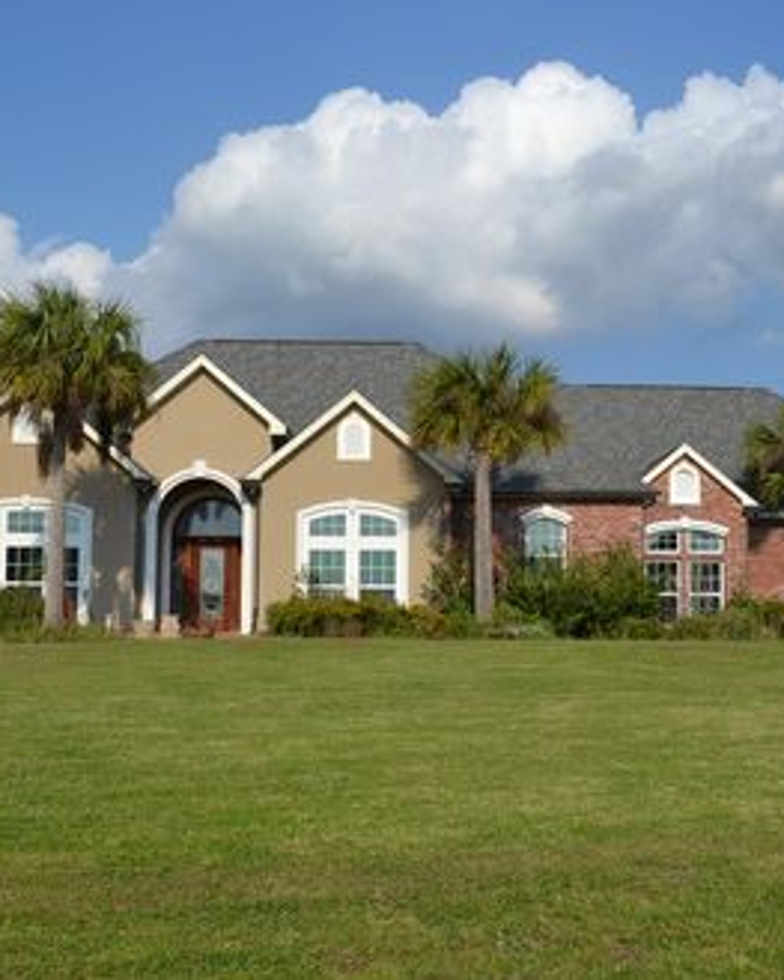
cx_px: 474
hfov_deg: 32.0
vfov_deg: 39.6
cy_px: 490
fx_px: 1364
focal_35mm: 47
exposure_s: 1/320
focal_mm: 22
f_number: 9
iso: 100
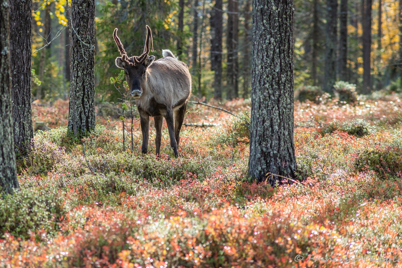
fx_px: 2490
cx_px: 207
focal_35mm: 223
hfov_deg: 9.2
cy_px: 127
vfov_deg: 6.2
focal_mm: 210
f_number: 8
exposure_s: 1/250
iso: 500
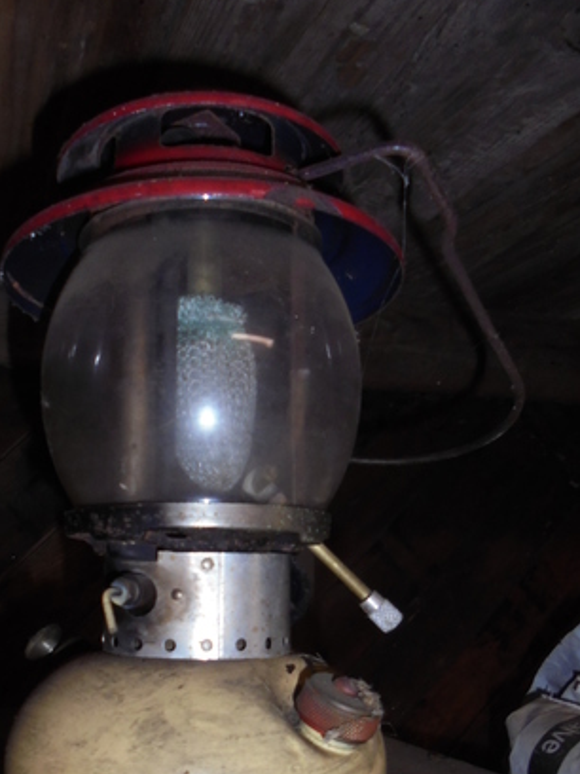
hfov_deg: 38.2
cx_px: 192
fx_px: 827
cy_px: 525
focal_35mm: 37
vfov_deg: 49.1
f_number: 3.5
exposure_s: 1/30
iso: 160
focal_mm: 4.6
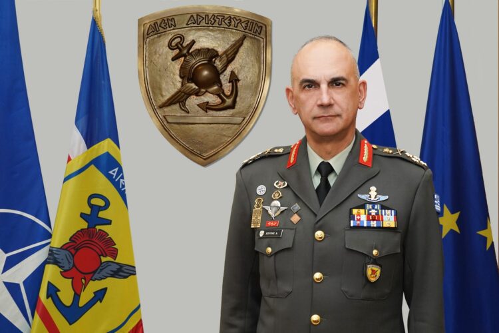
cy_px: 166
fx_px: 748
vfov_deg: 25.1
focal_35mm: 54
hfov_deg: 36.9
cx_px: 250
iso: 1600
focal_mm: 54
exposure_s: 1/250
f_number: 4
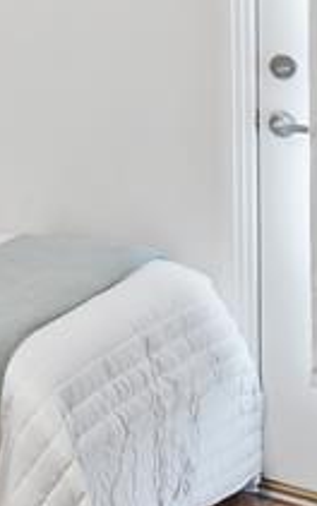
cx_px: -293
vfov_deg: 25.0
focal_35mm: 79
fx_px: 1091
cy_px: 6
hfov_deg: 14.2
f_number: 6.3
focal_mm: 16
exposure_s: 10
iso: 200
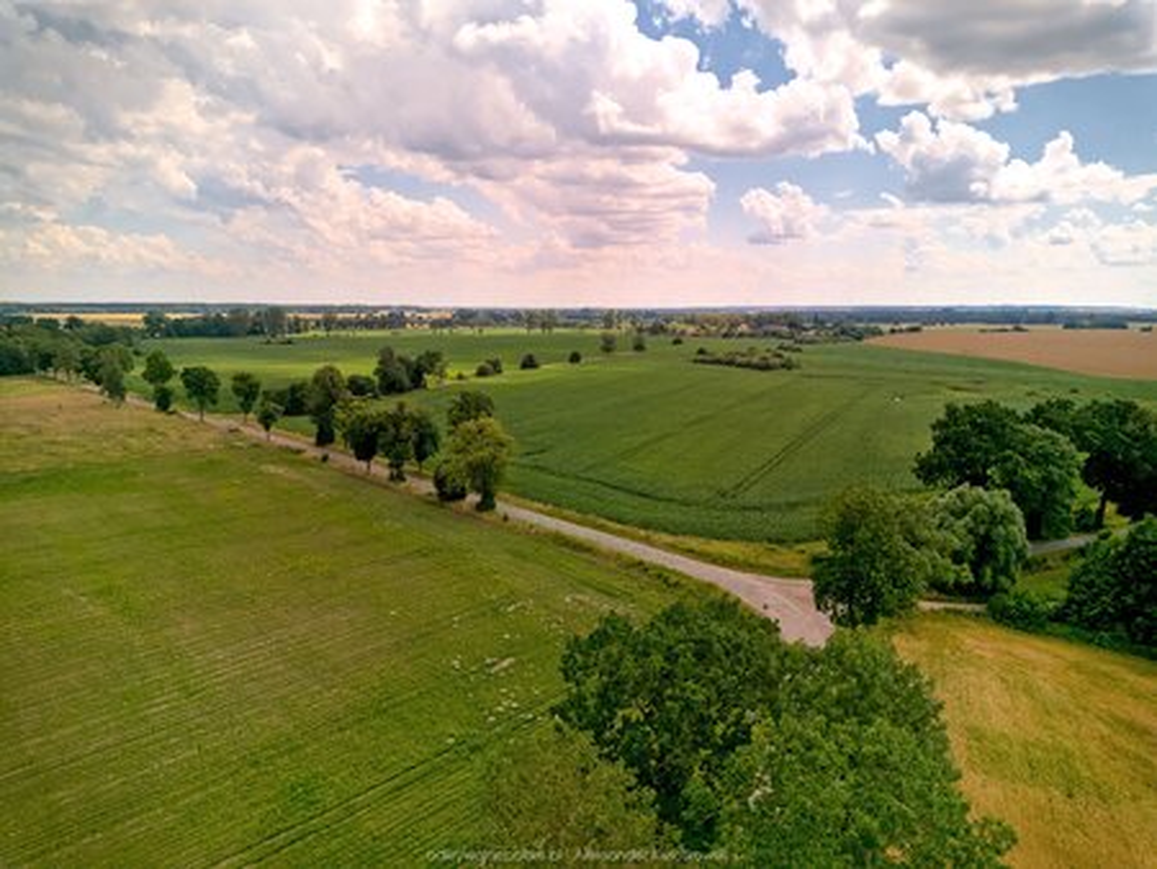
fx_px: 803
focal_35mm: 24
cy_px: 434
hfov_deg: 71.6
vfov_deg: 56.9
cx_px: 578
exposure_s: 1/3000
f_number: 1.7
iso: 100
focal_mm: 6.72
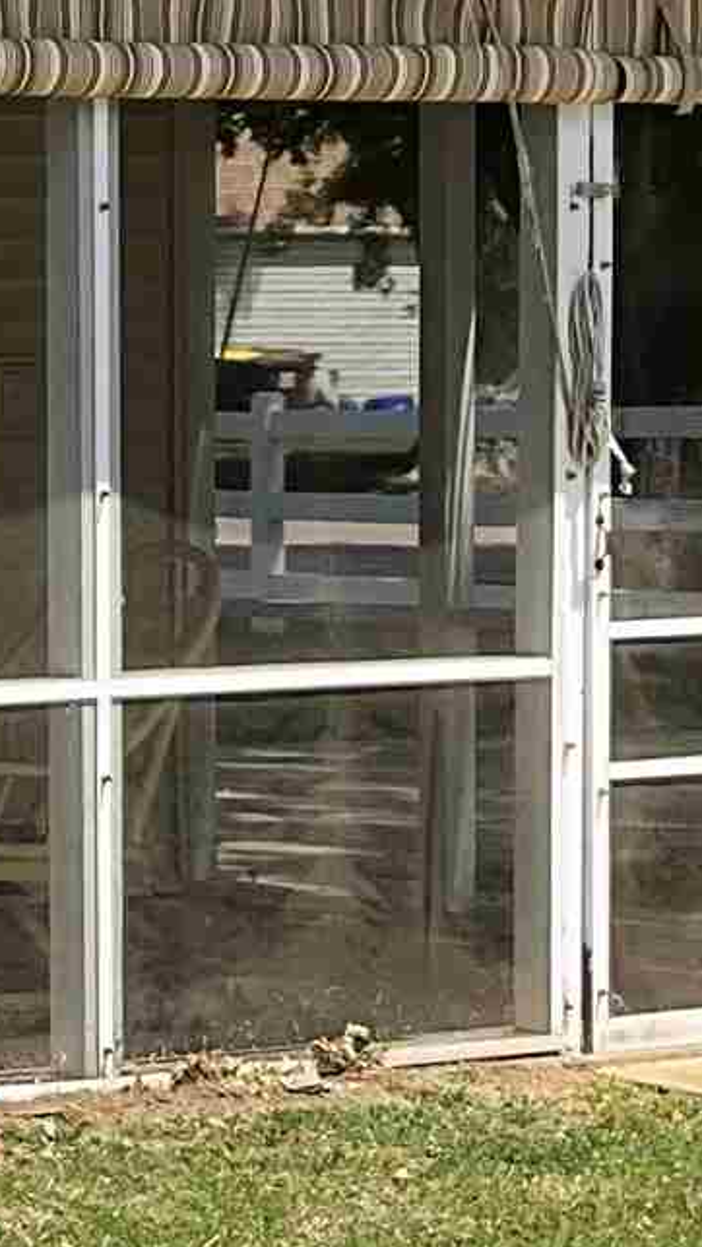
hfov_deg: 7.6
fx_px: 4994
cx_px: -865
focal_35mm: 151
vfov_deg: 14.2
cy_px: 586
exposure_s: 1/1195
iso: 25
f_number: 1.8
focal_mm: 3
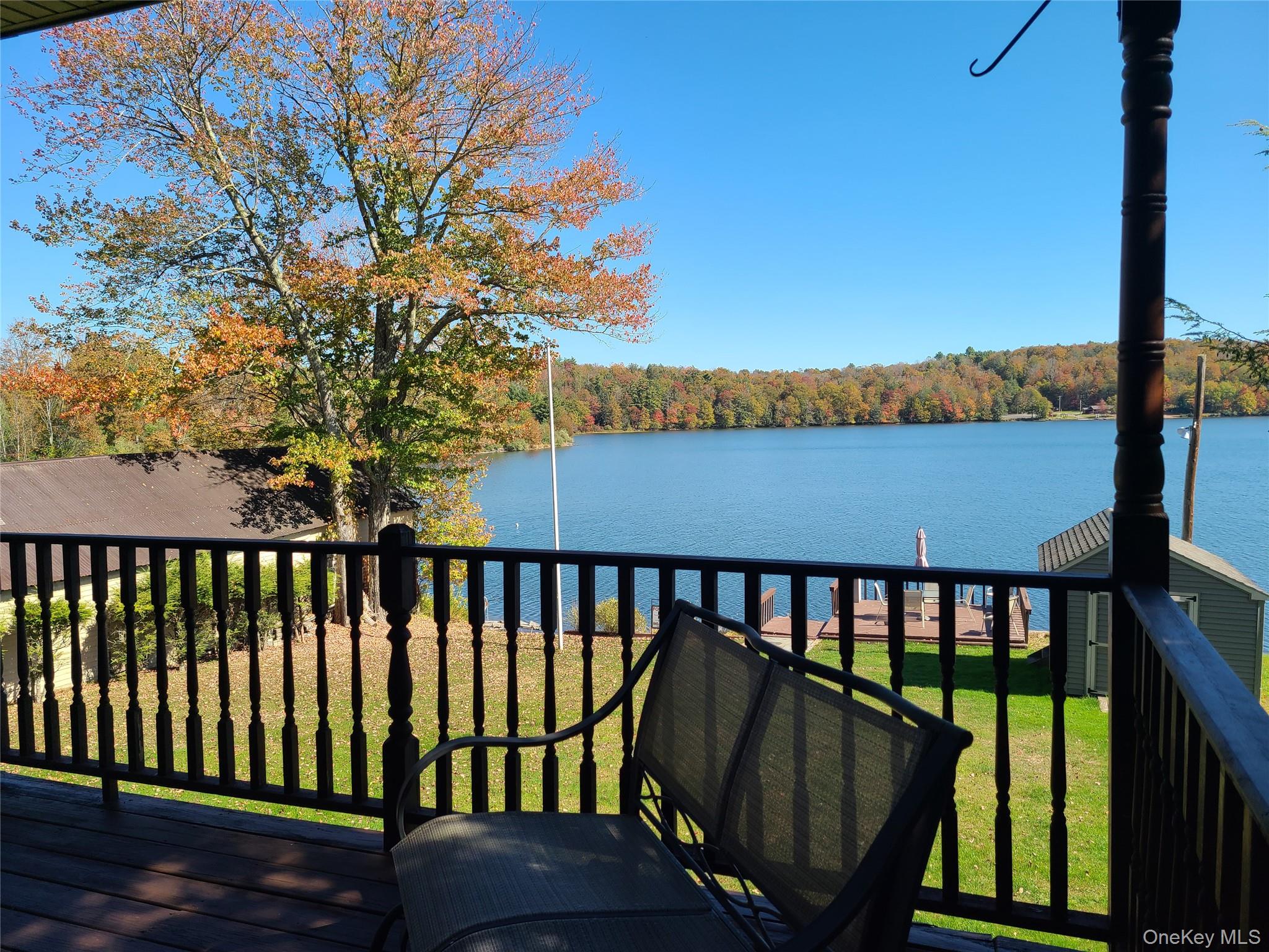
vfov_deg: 53.1
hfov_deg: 67.3
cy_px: 476
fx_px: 953
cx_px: 634
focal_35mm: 26
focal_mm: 5.4
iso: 40
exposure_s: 1/1262
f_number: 1.8
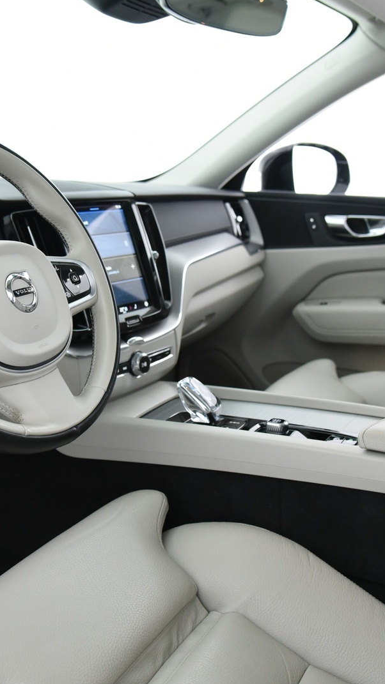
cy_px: 342
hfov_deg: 31.1
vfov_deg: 52.8
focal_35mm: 38
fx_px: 690
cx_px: 148
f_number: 4
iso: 4000
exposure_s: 1/30
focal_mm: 24
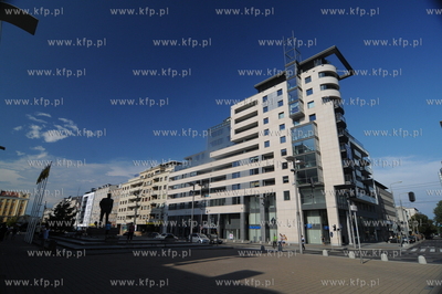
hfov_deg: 90.0
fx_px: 221
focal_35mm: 18
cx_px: 221
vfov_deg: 67.3
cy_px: 147
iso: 400
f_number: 5.6
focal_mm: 12
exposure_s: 1/1250
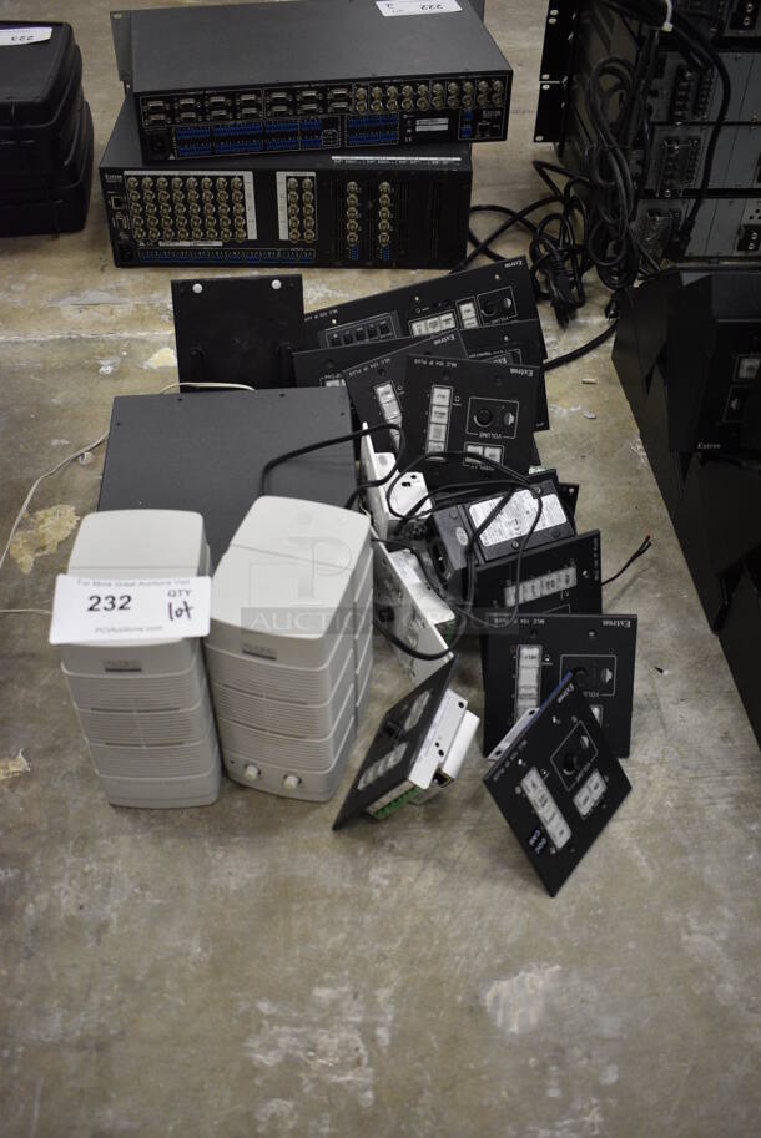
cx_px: 380
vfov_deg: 55.1
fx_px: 1092
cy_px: 569
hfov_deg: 38.4
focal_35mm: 34
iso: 1250
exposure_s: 1/125
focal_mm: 23
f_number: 3.8
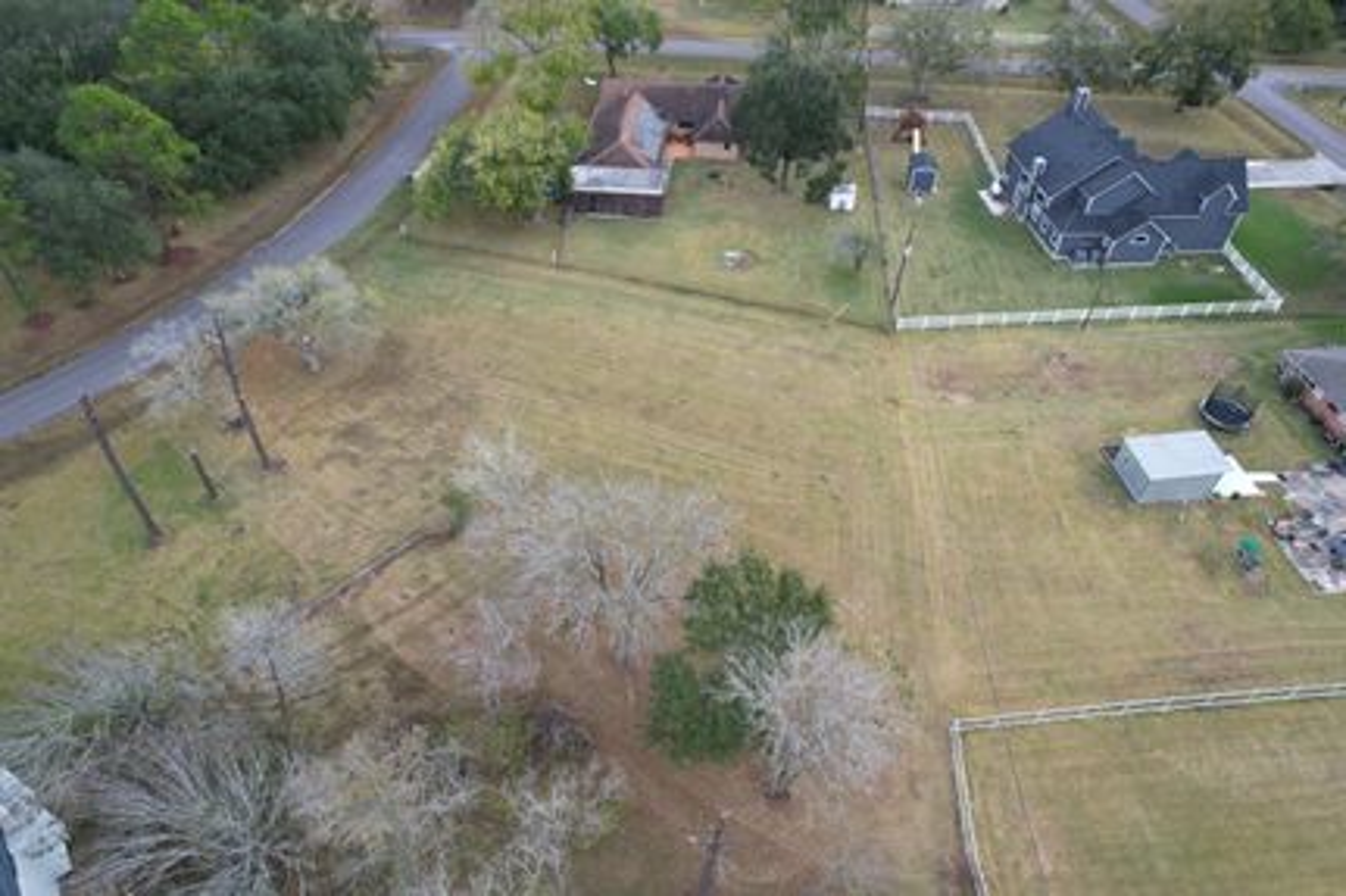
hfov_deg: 78.6
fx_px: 822
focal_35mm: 22
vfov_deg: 57.2
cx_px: 673
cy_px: 448
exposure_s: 1/200
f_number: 2.8
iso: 100
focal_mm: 8.38
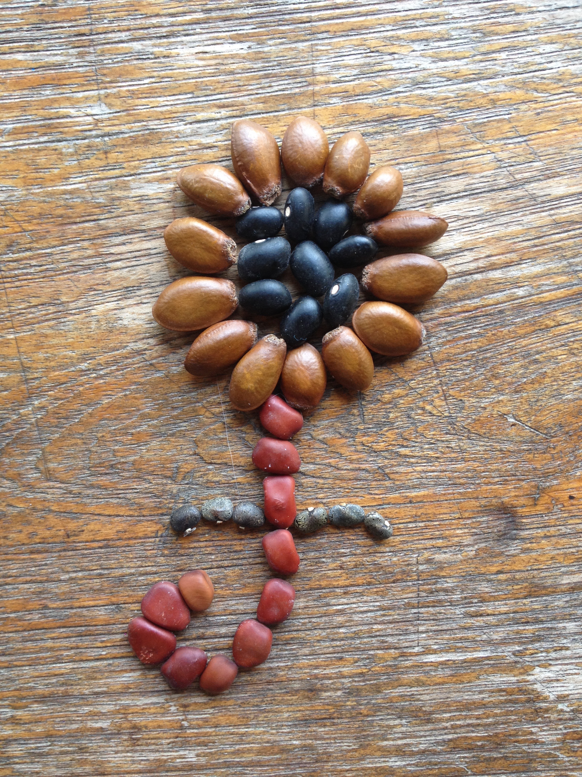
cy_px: 388
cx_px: 291
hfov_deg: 40.7
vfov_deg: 52.6
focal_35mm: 35
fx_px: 785
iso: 50
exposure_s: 1/24
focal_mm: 4.28
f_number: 2.4
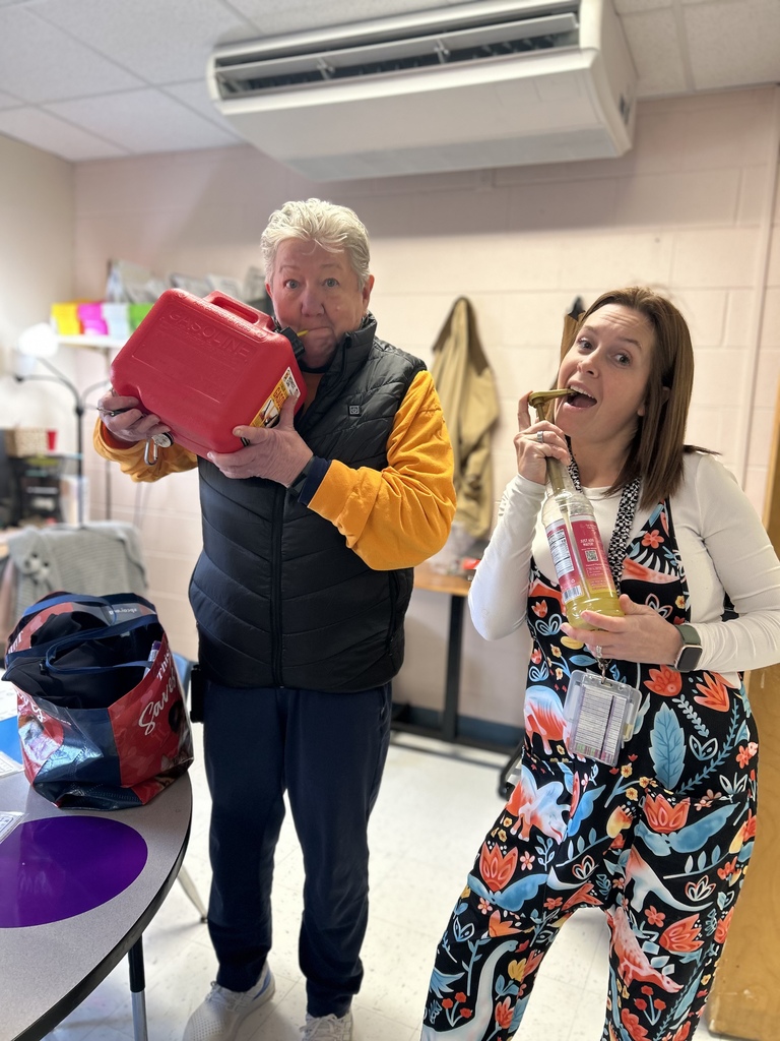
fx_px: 781
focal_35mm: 26
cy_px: 520
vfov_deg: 67.3
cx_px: 390
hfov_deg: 53.1
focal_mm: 5.7
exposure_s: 1/60
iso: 80
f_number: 1.5
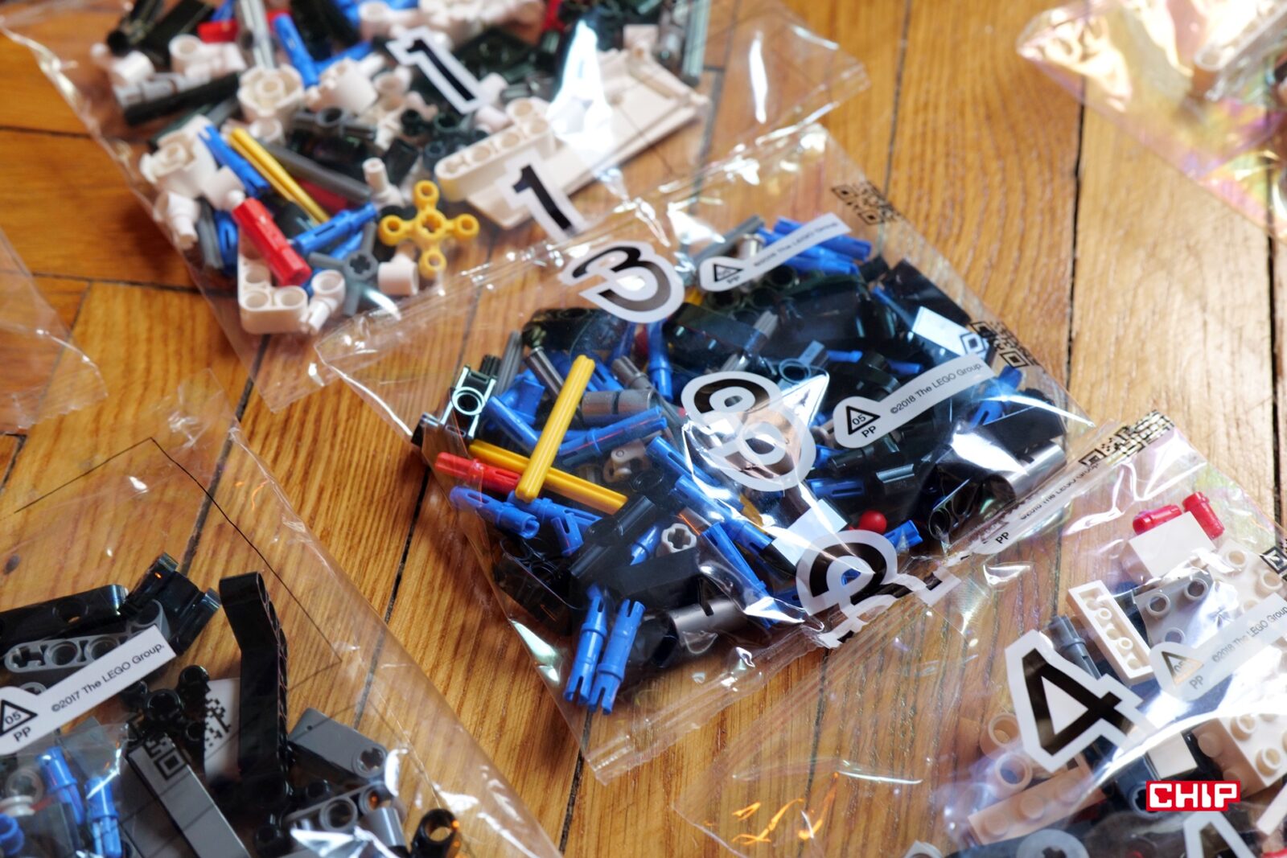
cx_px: 644
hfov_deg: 39.6
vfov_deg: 27.0
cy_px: 429
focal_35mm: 50
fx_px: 1788
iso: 4000
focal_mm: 50
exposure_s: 1/50
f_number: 6.3
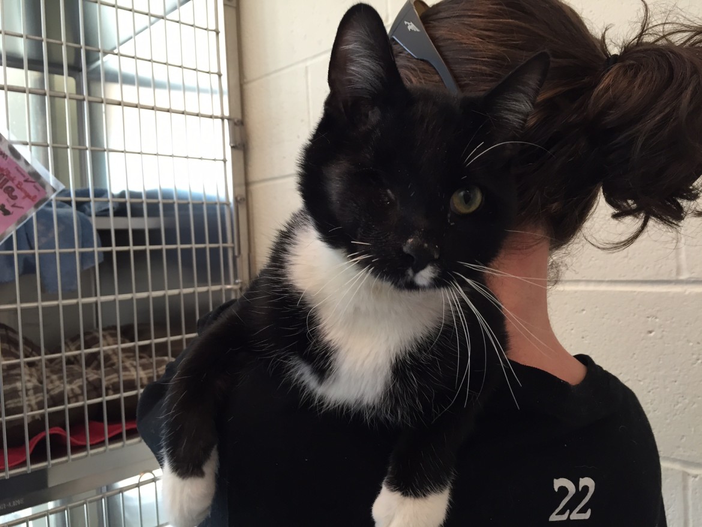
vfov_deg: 48.2
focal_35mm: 29
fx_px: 588
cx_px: 351
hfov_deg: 61.6
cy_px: 264
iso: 64
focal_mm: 4.15
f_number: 2.2
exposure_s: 1/30
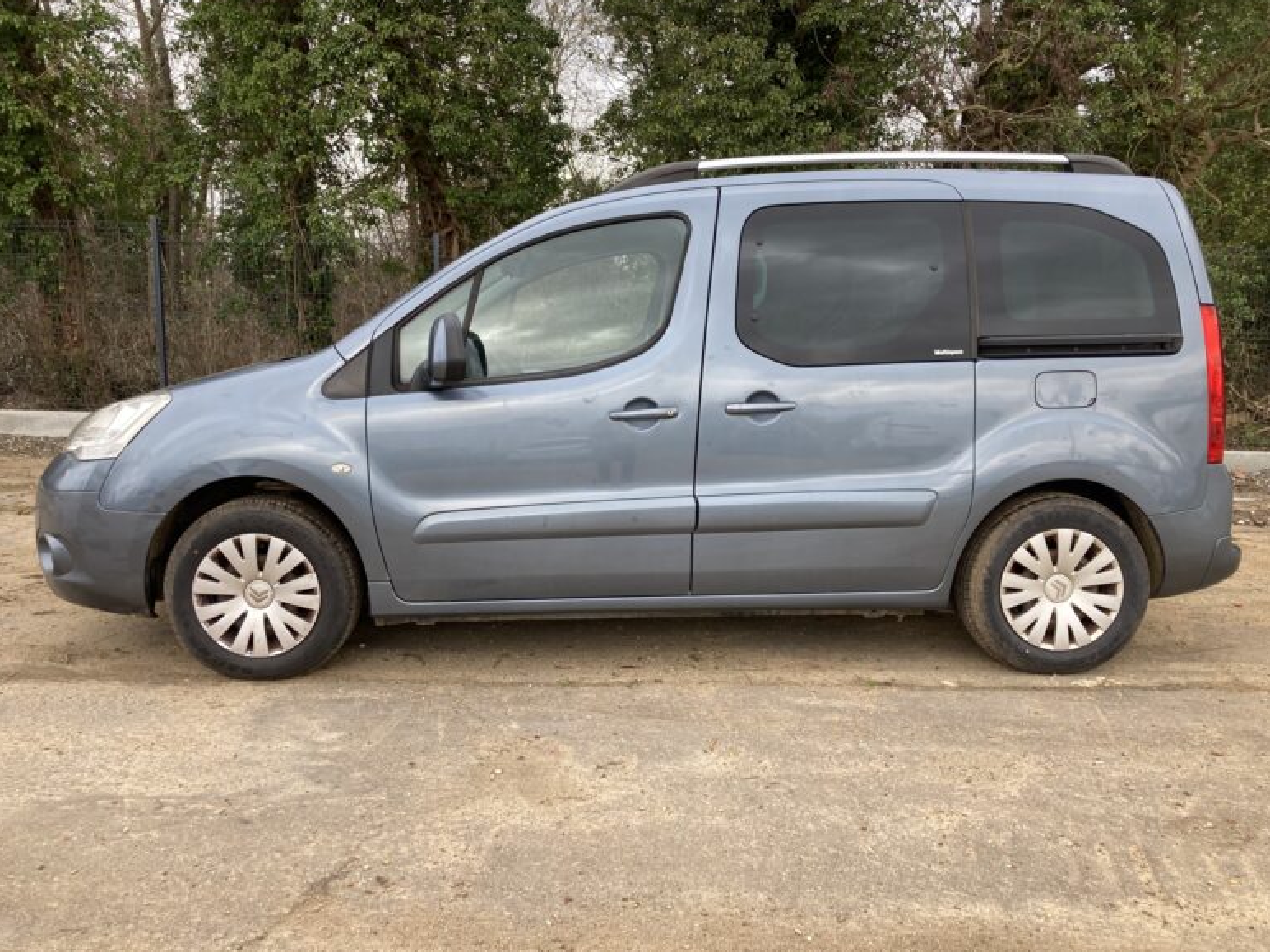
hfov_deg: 61.7
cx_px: 622
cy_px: 470
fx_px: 1064
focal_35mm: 29
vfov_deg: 48.2
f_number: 1.8
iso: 20
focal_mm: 3.99
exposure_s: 1/180
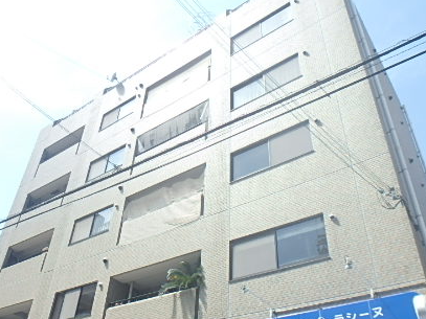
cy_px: 206
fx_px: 406
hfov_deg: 55.2
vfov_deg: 42.5
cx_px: 182
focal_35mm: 33
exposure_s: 1/500
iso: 125
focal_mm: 3.7
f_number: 3.5
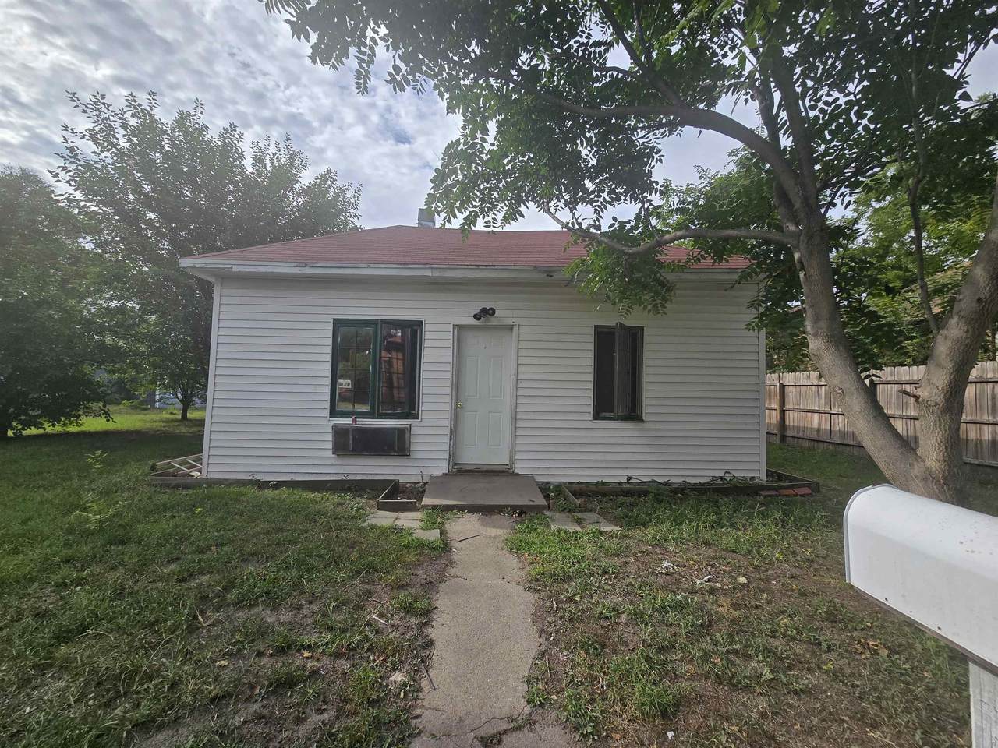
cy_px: 374
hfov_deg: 106.2
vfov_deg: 89.9
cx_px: 499
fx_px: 375
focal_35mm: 13
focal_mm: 2.2
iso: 50
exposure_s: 1/2032
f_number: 2.2
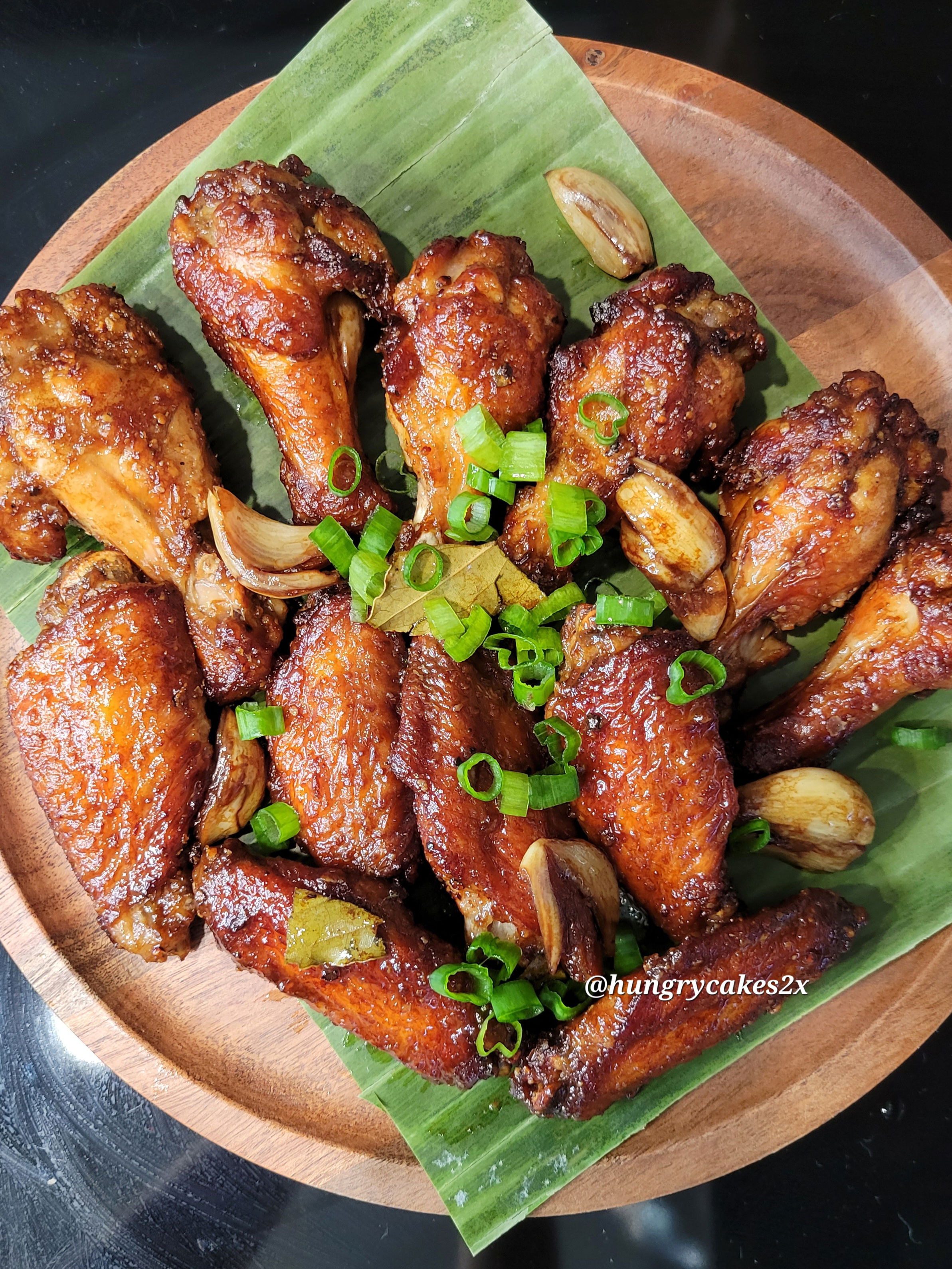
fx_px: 953
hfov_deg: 53.1
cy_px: 634
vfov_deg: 67.3
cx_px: 476
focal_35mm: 26
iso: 320
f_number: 1.8
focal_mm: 5.4
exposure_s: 1/40
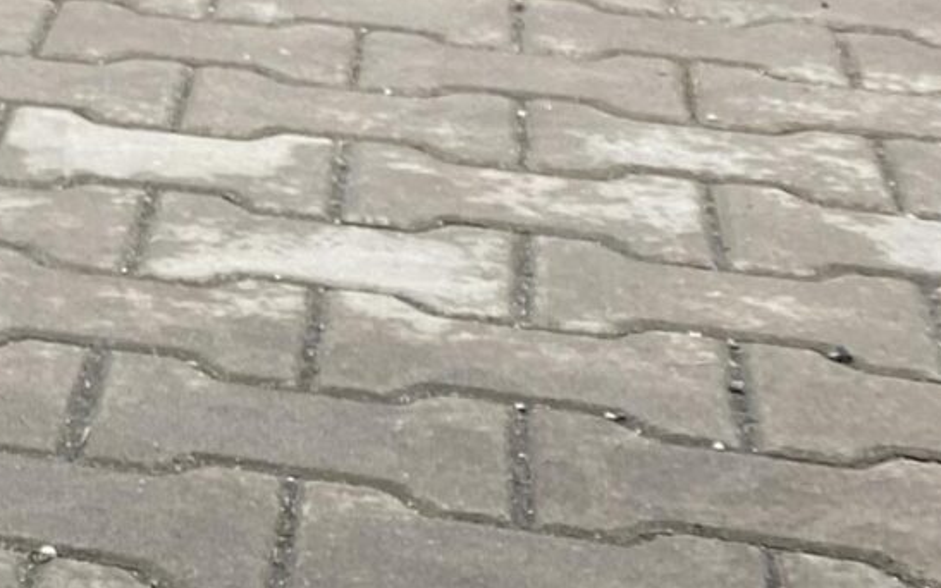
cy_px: -206
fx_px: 3309
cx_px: -1099
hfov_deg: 13.3
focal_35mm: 129
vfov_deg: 9.9
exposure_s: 1/122
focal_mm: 4.25
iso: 32
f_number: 1.8
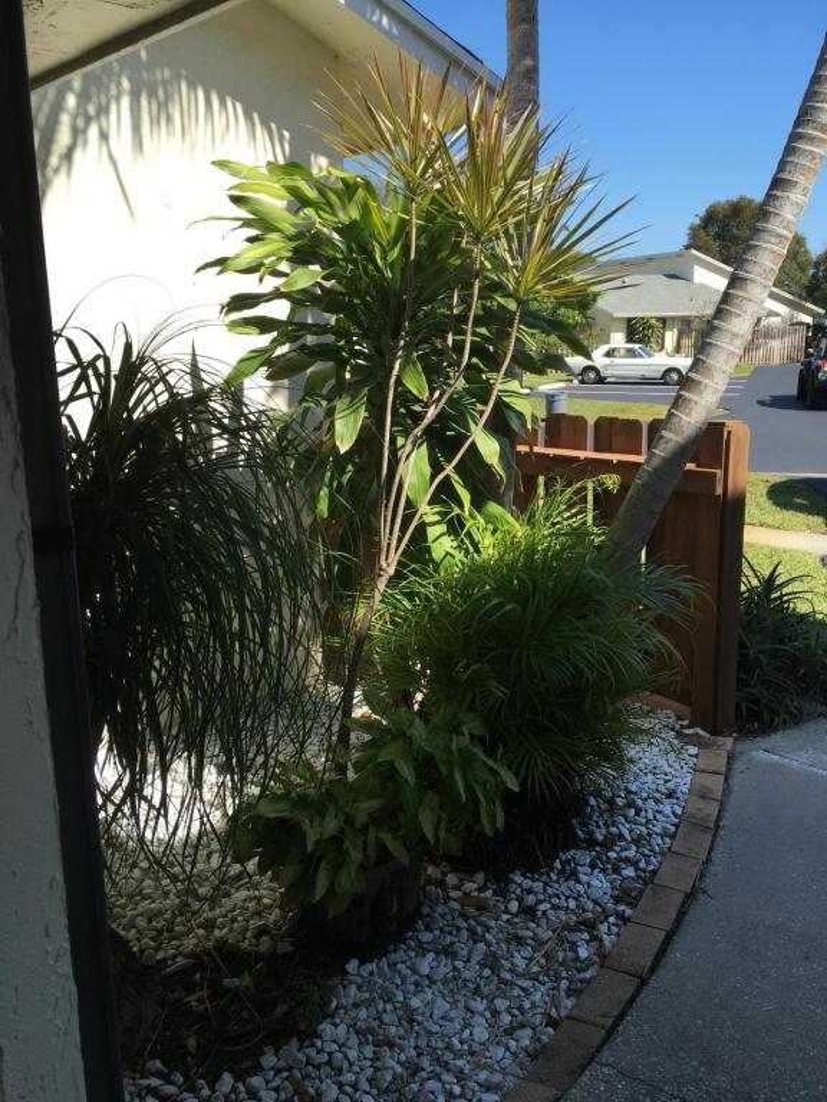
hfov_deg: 48.2
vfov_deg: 61.7
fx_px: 924
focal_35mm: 29
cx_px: 414
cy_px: 551
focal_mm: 4.15
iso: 25
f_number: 2.2
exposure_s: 1/905
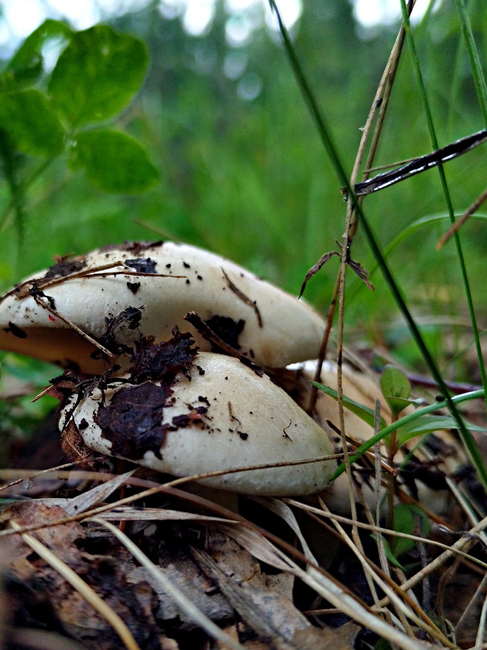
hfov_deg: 39.3
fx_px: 675
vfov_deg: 51.2
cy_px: 372
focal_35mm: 36
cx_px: 170
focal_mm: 6.24
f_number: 1.8
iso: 400
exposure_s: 1/320
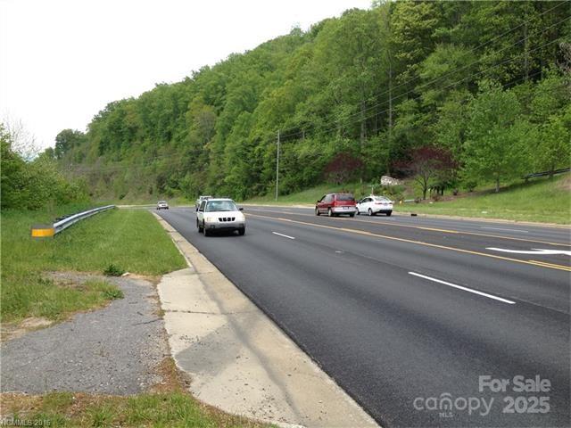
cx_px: 286
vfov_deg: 40.7
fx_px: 577
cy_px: 214
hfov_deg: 52.6
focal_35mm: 35
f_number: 2.4
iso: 50
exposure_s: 1/690
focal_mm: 4.28
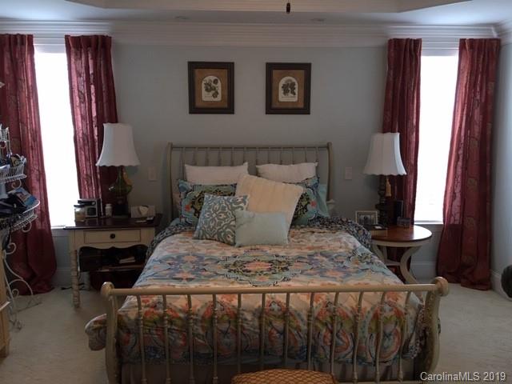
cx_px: 256
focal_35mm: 29
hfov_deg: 61.7
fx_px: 429
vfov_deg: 48.2
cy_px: 192
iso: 50
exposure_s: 1/15
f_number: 2.2
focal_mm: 4.15
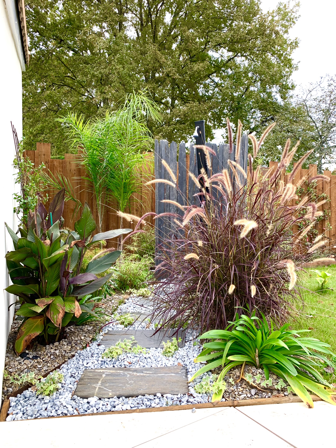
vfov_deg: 67.3
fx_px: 336
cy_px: 224
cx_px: 168
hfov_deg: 53.1
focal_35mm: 26
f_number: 1.8
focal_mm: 4.25
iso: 40
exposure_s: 1/122
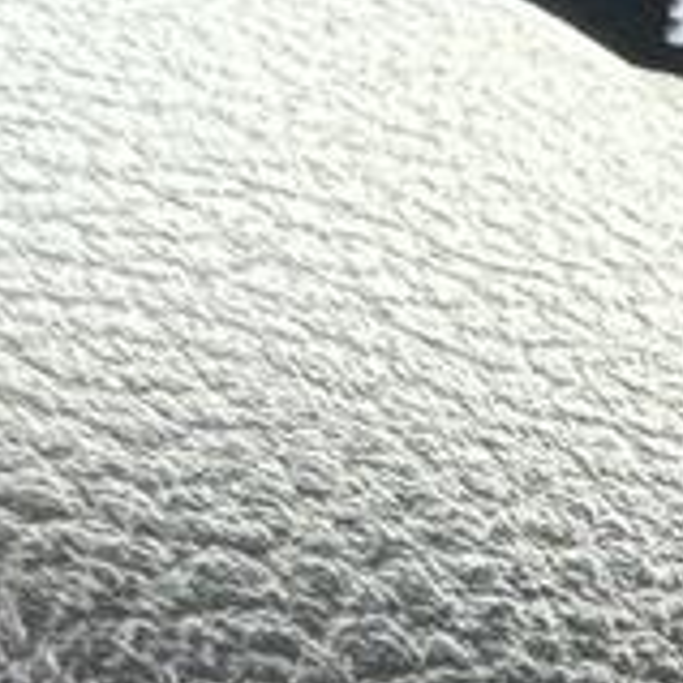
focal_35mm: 171
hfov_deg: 7.7
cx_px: 2564
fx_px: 3817
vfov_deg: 8.7
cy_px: 1976
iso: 100
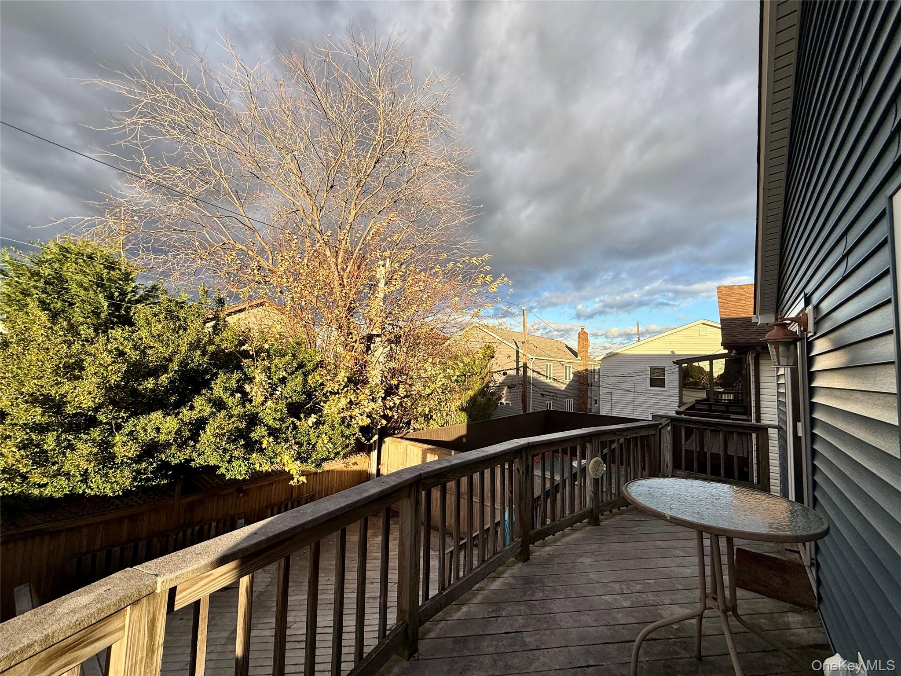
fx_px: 364
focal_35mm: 14
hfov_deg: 102.1
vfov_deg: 85.7
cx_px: 450
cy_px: 338
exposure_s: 1/486
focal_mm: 2.22
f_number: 2.2
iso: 50
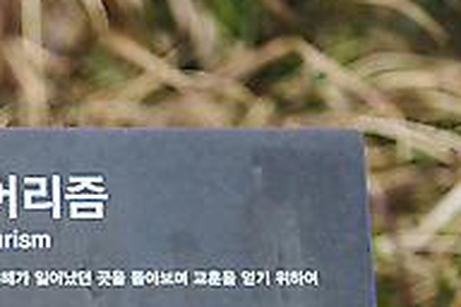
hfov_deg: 10.6
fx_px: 2471
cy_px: 386
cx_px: -18
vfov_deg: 7.1
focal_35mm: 193
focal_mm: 62
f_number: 3.2
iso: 320
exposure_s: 1/1250
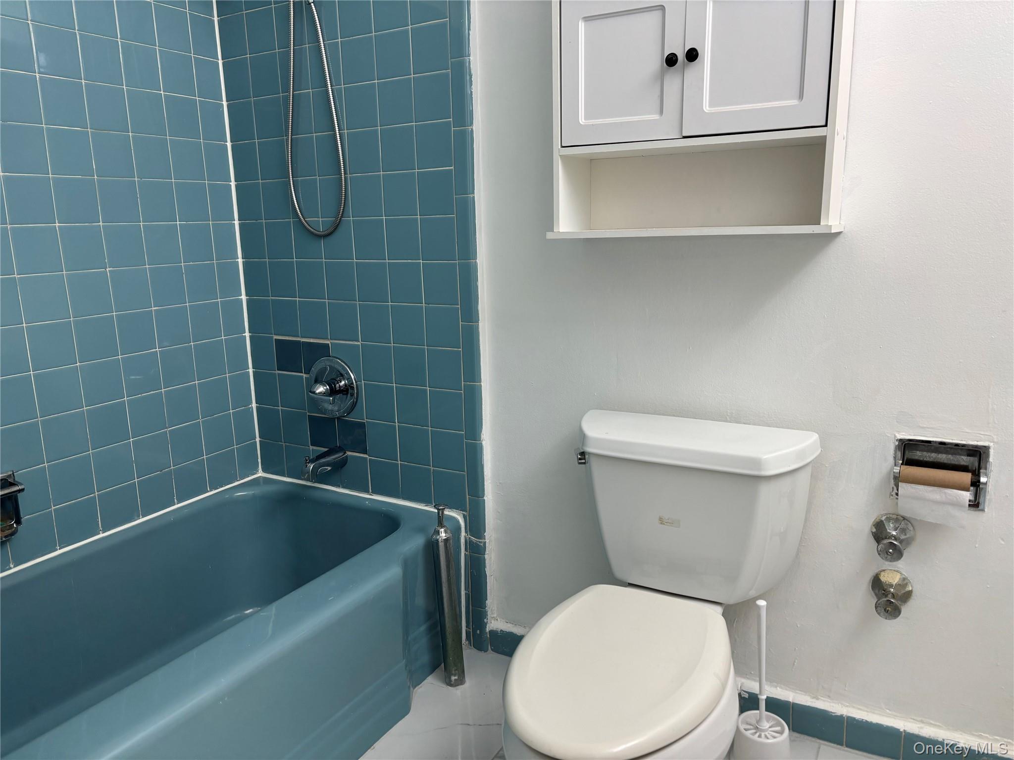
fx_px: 762
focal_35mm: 26
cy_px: 380
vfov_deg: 53.1
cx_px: 507
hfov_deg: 67.3
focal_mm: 5.96
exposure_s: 1/120
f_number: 1.6
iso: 100
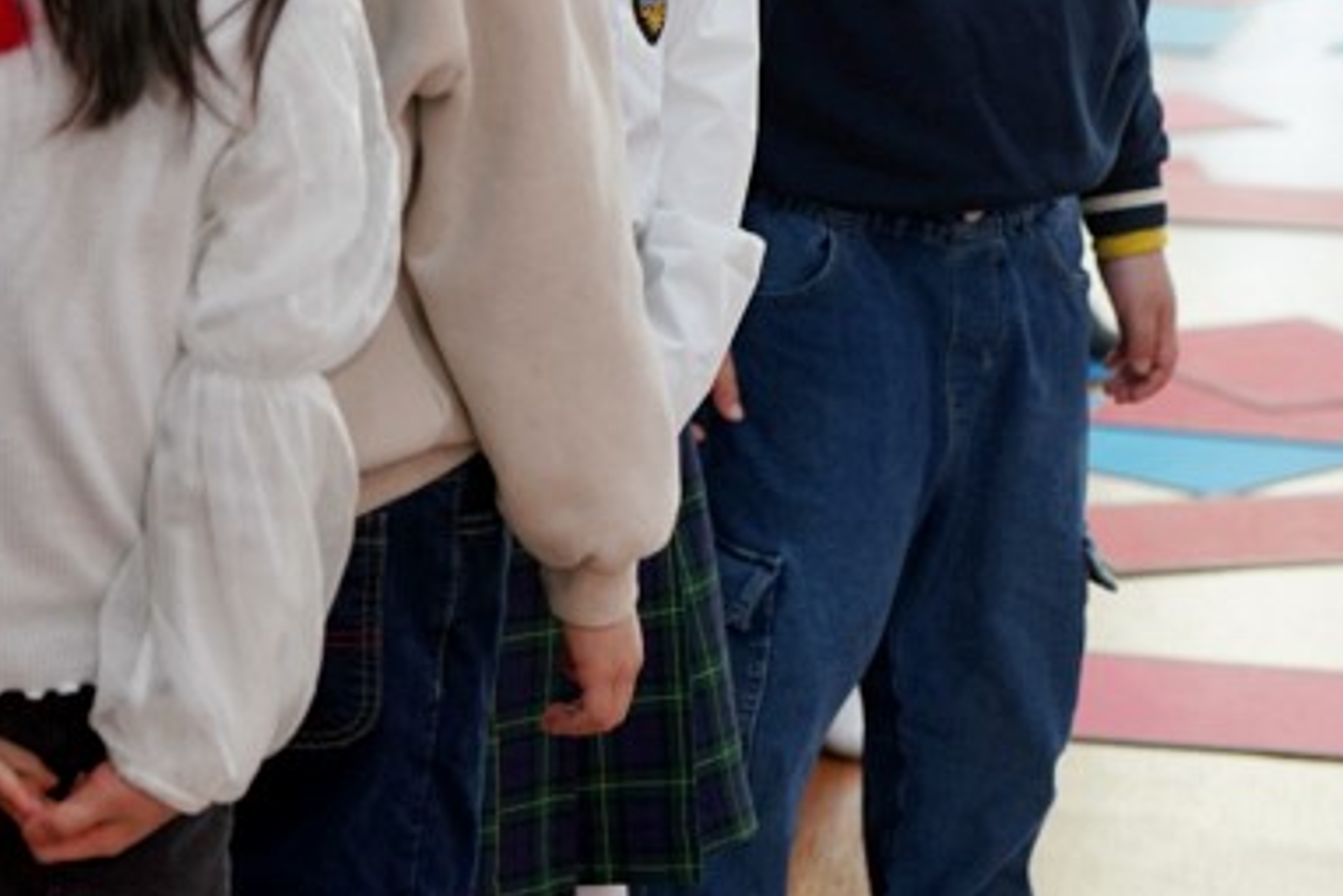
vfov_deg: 8.3
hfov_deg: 12.4
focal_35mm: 165
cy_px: 56
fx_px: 6157
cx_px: 728
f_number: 4
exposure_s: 1/160
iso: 1000
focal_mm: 70
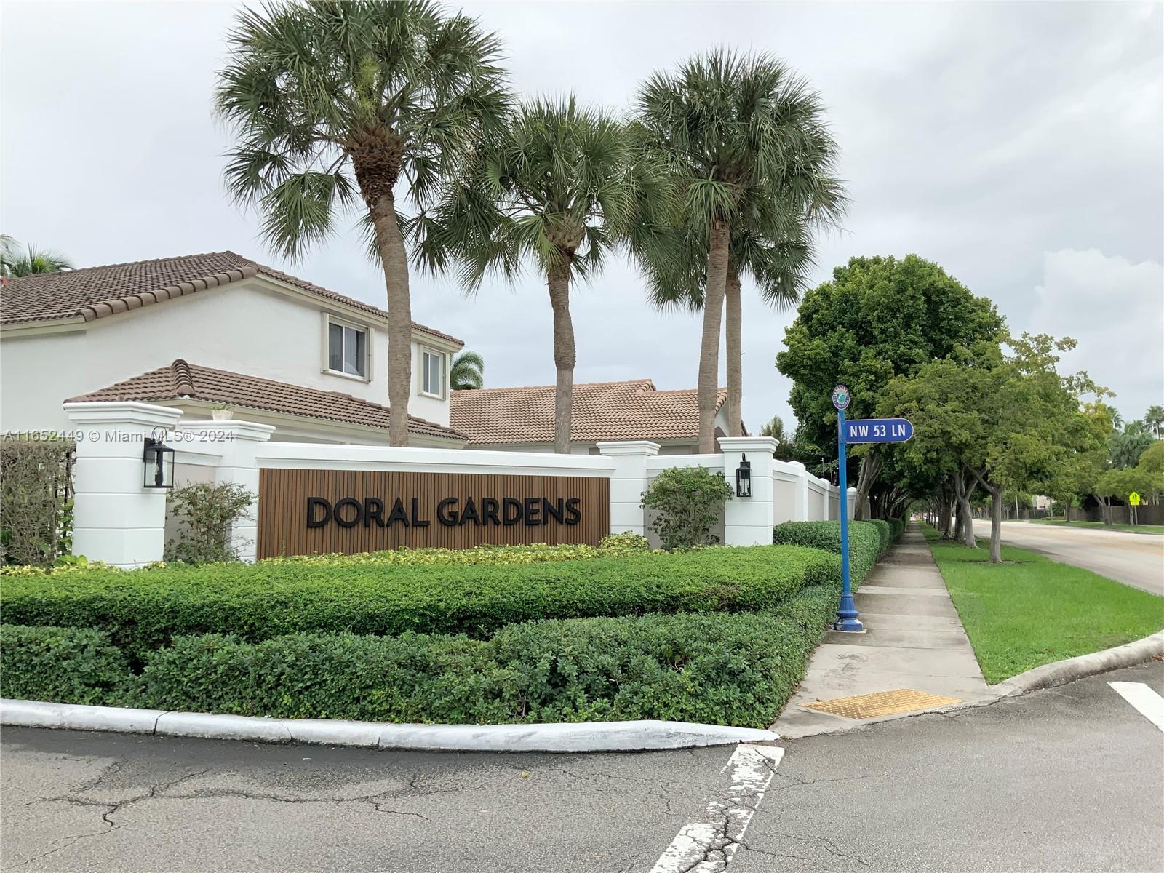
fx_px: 975
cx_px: 582
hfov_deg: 61.7
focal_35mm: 29
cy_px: 436
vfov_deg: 48.2
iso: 16
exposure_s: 1/1451
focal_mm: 3
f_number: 1.8
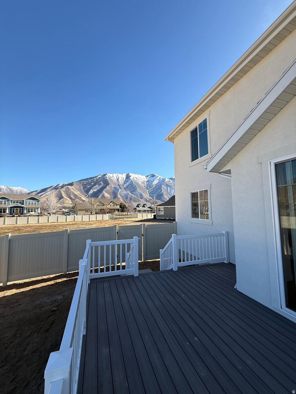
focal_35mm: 14
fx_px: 160
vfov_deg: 102.1
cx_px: 148
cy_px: 197
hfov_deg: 85.7
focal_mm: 2.22
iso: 50
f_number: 2.2
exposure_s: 1/1211
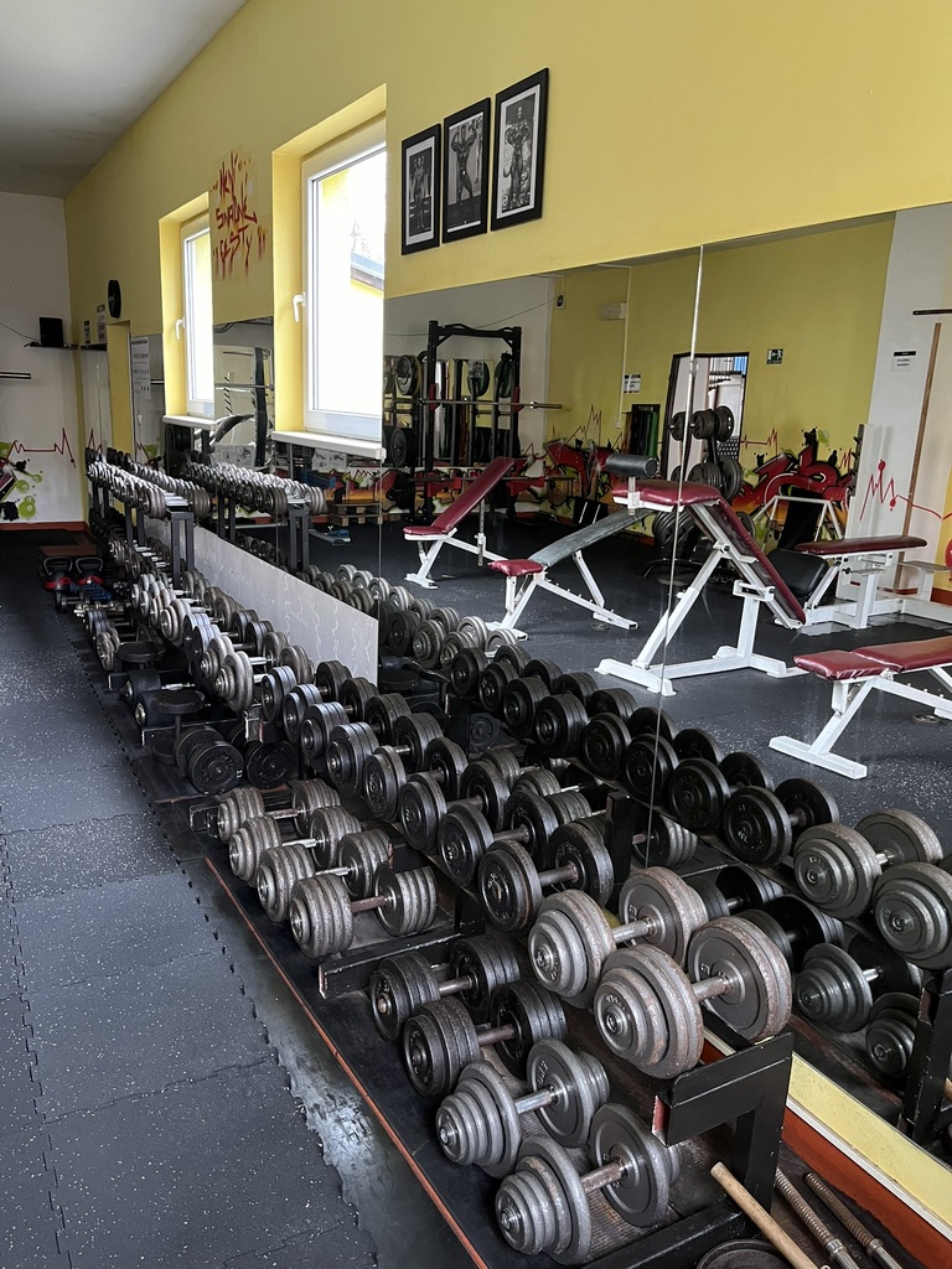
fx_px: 953
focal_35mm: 26
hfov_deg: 53.1
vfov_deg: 67.3
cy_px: 634
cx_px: 476
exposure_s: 1/40
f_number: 1.6
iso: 640
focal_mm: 5.1
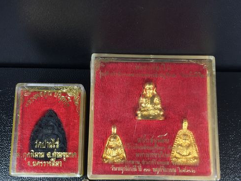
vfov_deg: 36.1
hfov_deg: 47.9
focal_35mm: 39
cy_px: 130
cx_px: 120
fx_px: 271
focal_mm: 4.15
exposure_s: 1/50
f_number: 2.2
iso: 32
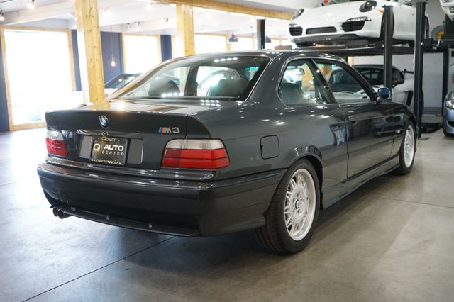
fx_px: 466
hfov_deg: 51.9
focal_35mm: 37
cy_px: 151
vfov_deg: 35.9
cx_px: 227
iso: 10000
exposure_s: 1/160
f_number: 4
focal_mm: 37
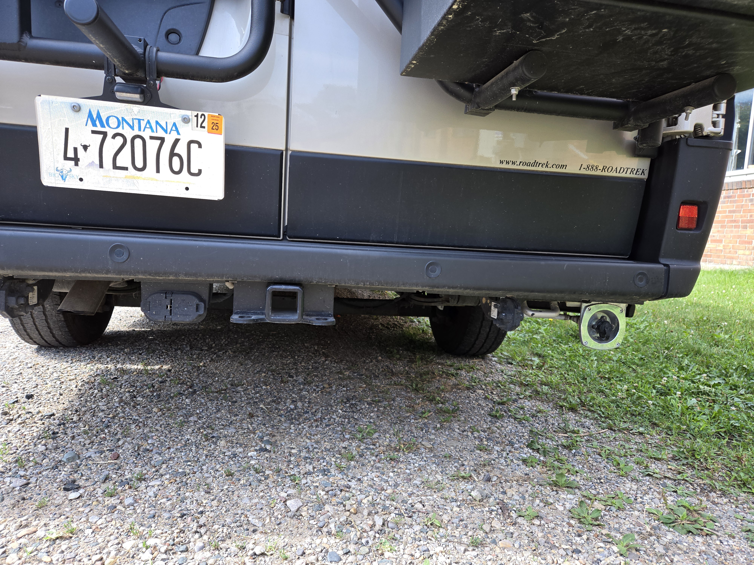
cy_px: 282
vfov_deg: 58.9
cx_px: 377
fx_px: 501
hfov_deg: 73.9
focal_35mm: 23
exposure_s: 1/227
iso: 25
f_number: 1.8
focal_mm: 5.4
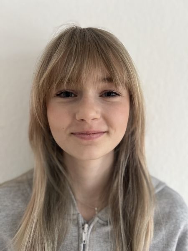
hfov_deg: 53.1
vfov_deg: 67.3
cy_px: 126
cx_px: 94
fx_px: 188
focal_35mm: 26
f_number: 1.5
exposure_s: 1/60
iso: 400
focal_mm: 5.7
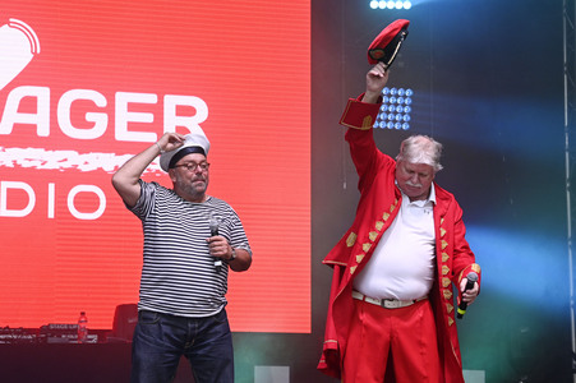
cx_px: 288
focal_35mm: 112
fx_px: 1791
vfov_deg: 12.2
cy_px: 192
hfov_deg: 18.3
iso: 2000
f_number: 8
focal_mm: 112
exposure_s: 1/320
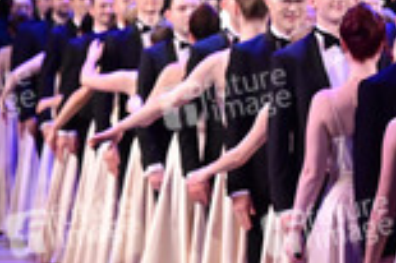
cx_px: 515
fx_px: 2242
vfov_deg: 6.7
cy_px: 163
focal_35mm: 204
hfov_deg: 9.9
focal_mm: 70
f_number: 2.8
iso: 10000
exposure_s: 1/400
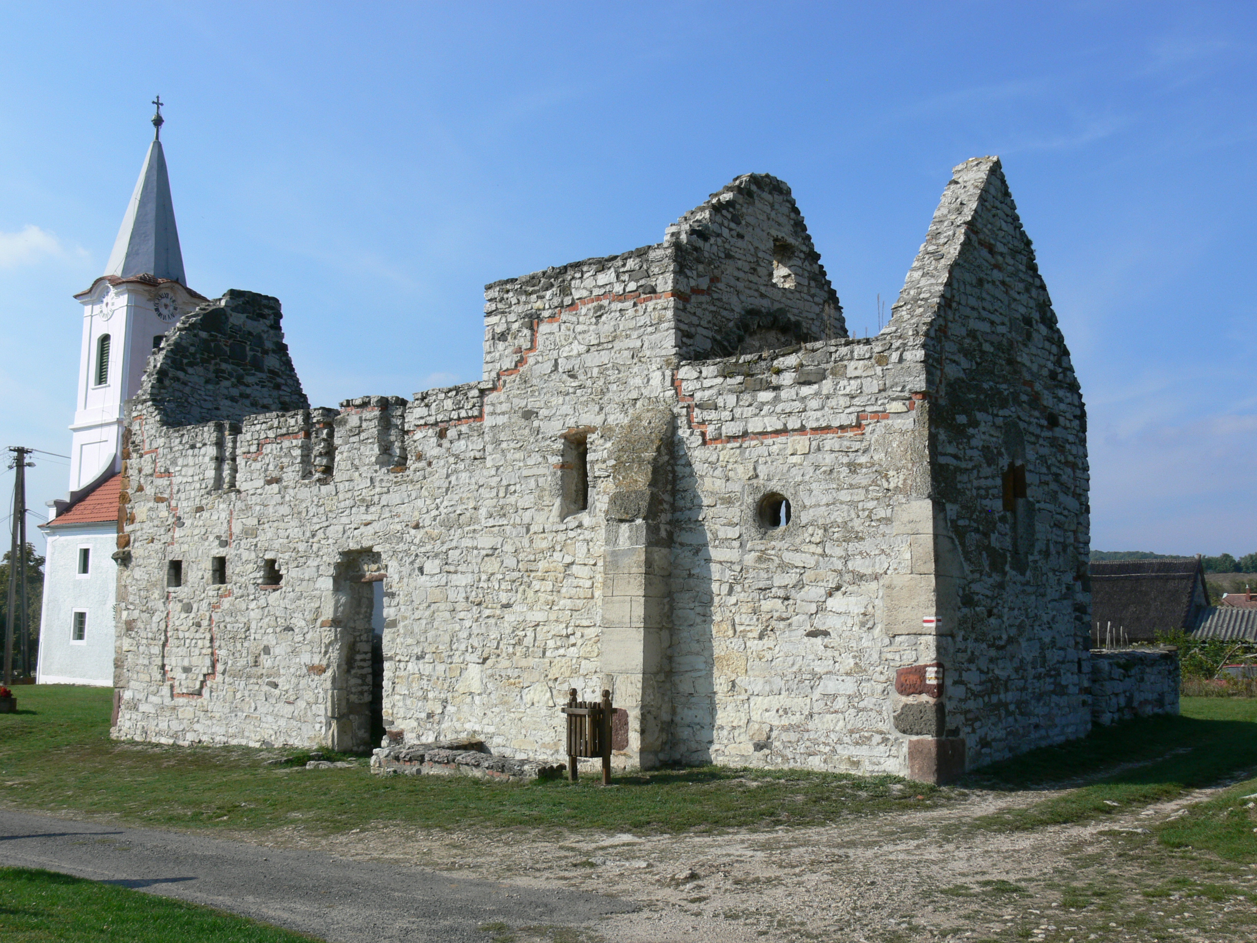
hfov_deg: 52.6
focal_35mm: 35
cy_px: 472
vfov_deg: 40.7
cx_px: 628
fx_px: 1271
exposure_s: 1/400
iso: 80
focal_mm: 7.4
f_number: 6.3
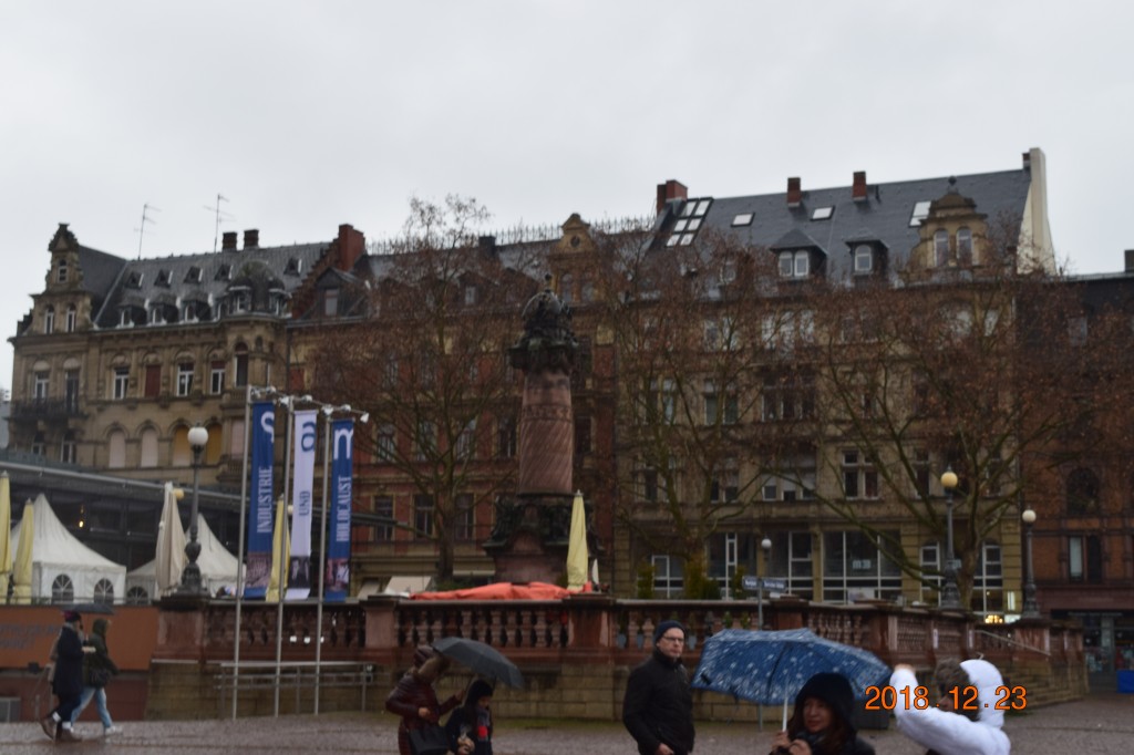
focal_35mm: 54
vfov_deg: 25.0
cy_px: 378
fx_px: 1700
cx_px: 567
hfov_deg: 36.9
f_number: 8
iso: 400
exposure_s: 1/80
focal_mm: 36
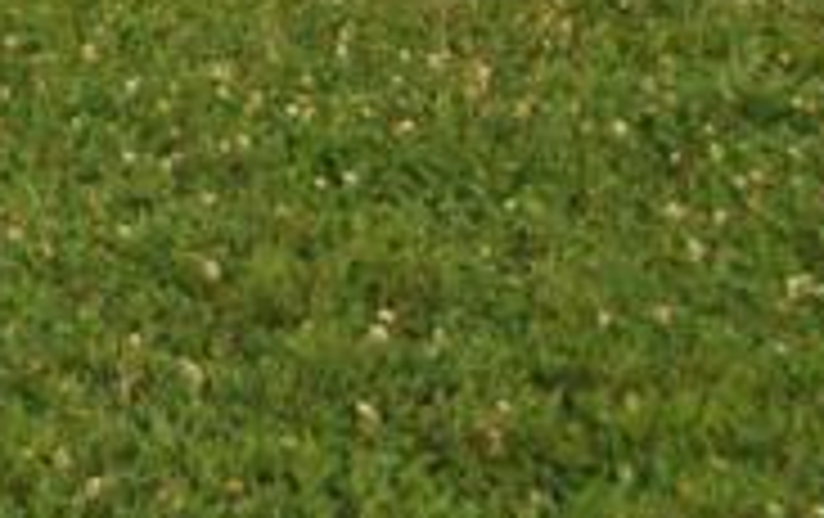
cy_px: -946
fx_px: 2875
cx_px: -765
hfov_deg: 14.0
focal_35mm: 128
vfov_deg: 8.8
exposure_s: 1/640
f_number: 5
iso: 800
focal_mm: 15
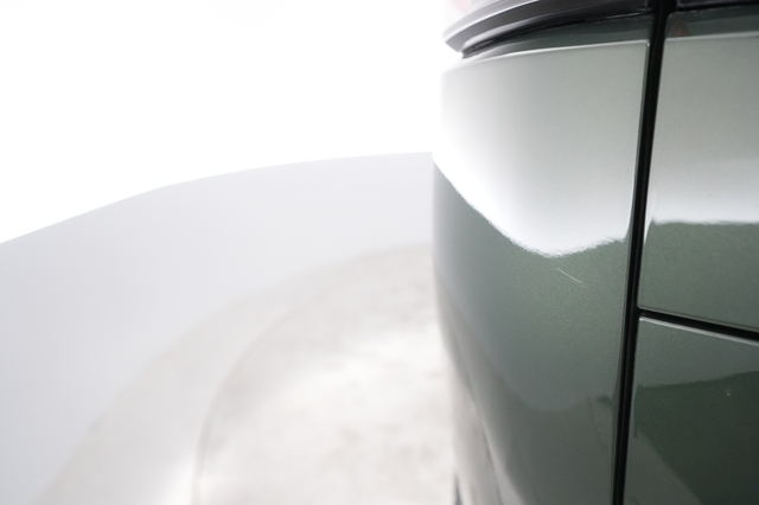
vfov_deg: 46.4
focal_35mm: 28
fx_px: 590
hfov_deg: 65.5
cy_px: 252
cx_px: 380
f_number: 4.5
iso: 5000
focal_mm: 28
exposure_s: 1/100
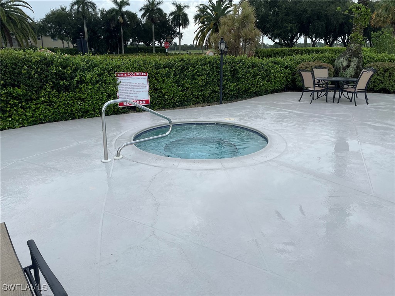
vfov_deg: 53.1
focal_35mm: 26
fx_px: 297
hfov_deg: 67.3
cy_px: 148
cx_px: 198
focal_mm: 4.2
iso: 32
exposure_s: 1/1689
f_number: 1.6
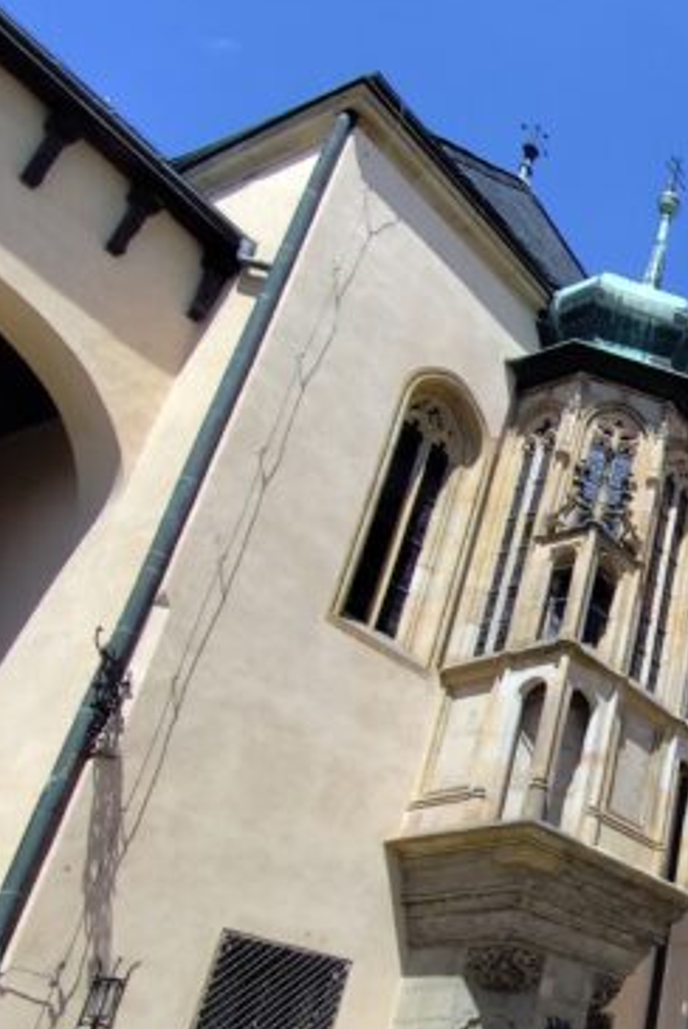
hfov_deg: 27.4
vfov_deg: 51.6
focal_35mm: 35
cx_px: 1009
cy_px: 794
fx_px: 1001
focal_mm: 1.65
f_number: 2.2
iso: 50
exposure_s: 1/1244
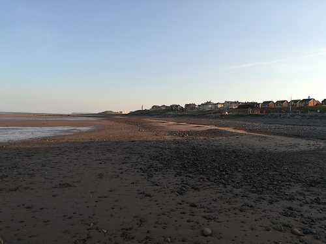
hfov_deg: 67.3
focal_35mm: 26
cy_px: 122
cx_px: 163
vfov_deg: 53.1
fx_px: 245
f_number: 2.2
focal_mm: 3.83
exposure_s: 1/515
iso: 50
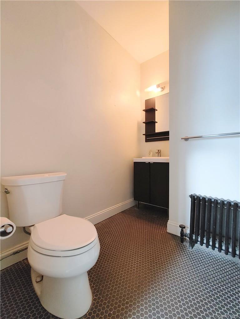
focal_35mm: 15
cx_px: 120
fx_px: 139
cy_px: 160
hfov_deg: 81.7
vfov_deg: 98.2
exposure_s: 1/17
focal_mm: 1.78
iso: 400
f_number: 1.9
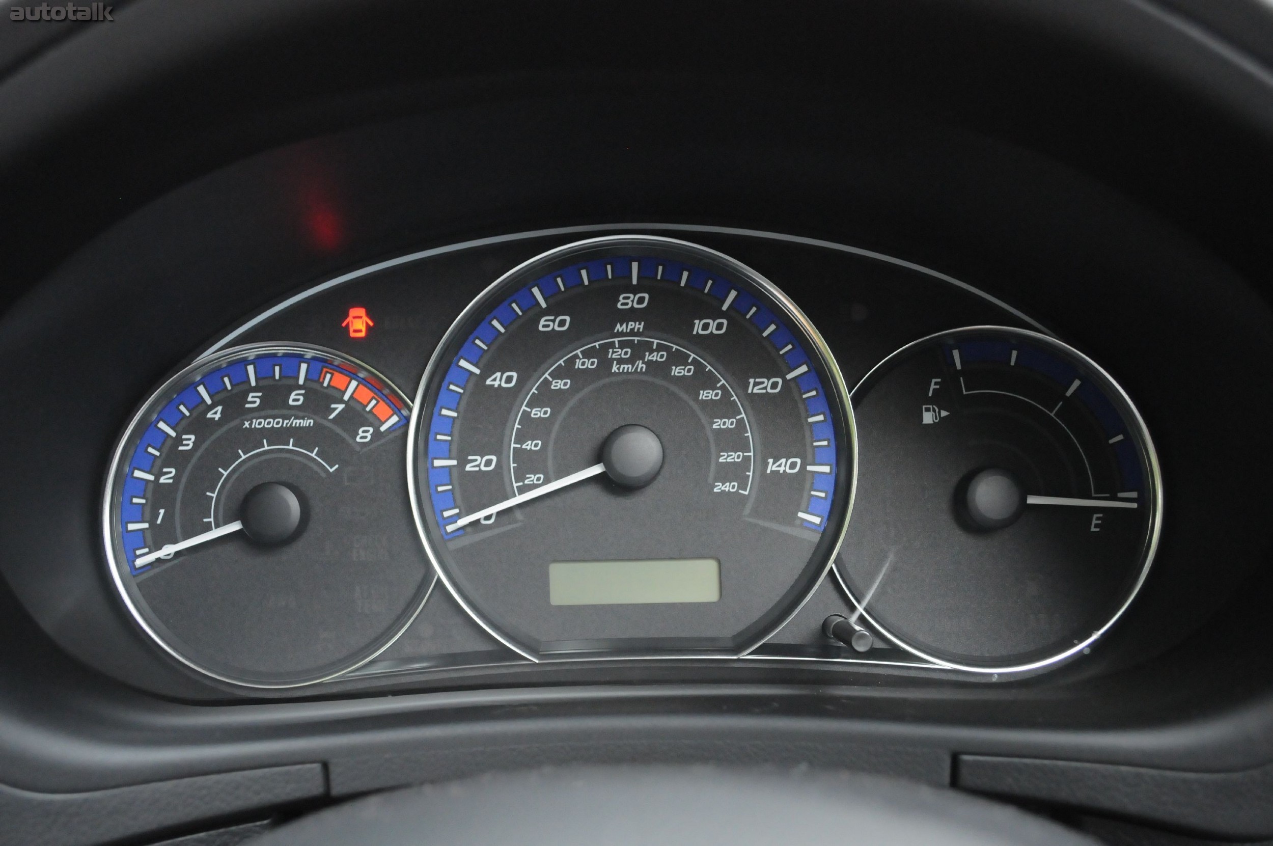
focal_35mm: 45
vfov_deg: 29.8
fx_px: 1589
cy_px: 423
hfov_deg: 43.6
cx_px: 636
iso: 2000
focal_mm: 30
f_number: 5.6
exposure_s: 1/100
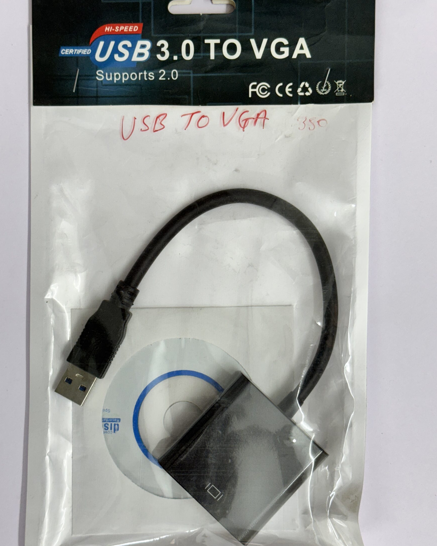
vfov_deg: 34.1
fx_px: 889
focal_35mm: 55
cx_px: 197
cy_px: 276
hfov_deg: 27.6
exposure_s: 1/100
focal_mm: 6.76
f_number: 1.78
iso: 64
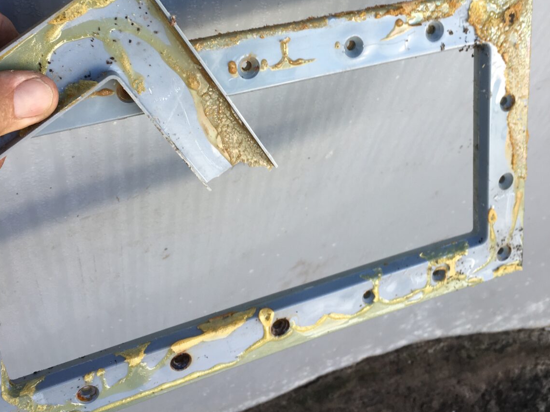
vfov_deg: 36.1
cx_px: 274
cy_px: 111
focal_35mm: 39
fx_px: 620
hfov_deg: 47.9
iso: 25
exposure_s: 1/217
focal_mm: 4.15
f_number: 2.2
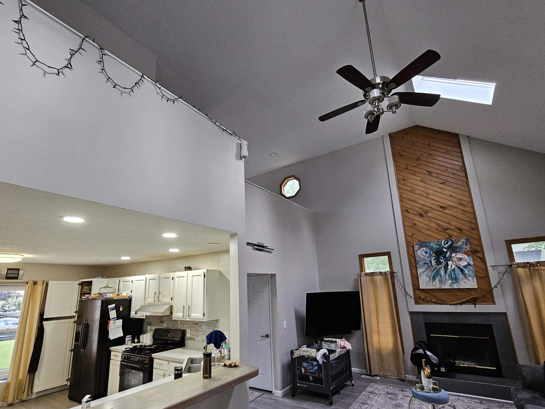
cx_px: 262
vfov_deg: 77.9
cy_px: 223
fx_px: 252
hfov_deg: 94.4
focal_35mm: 16
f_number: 2.2
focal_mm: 2.2
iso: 250
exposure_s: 1/60
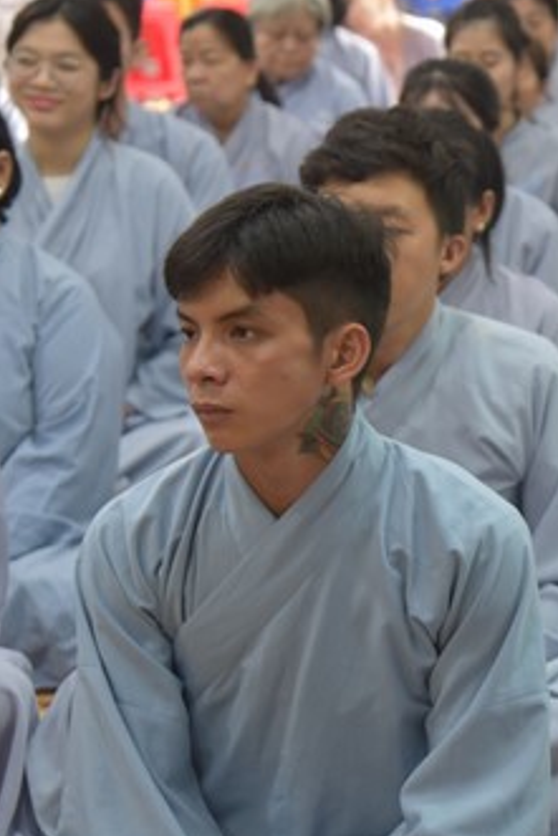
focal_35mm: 114
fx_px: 2648
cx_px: 717
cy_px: 346
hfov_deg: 11.7
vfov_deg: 17.9
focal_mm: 58
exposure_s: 1/60
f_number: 4
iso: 800
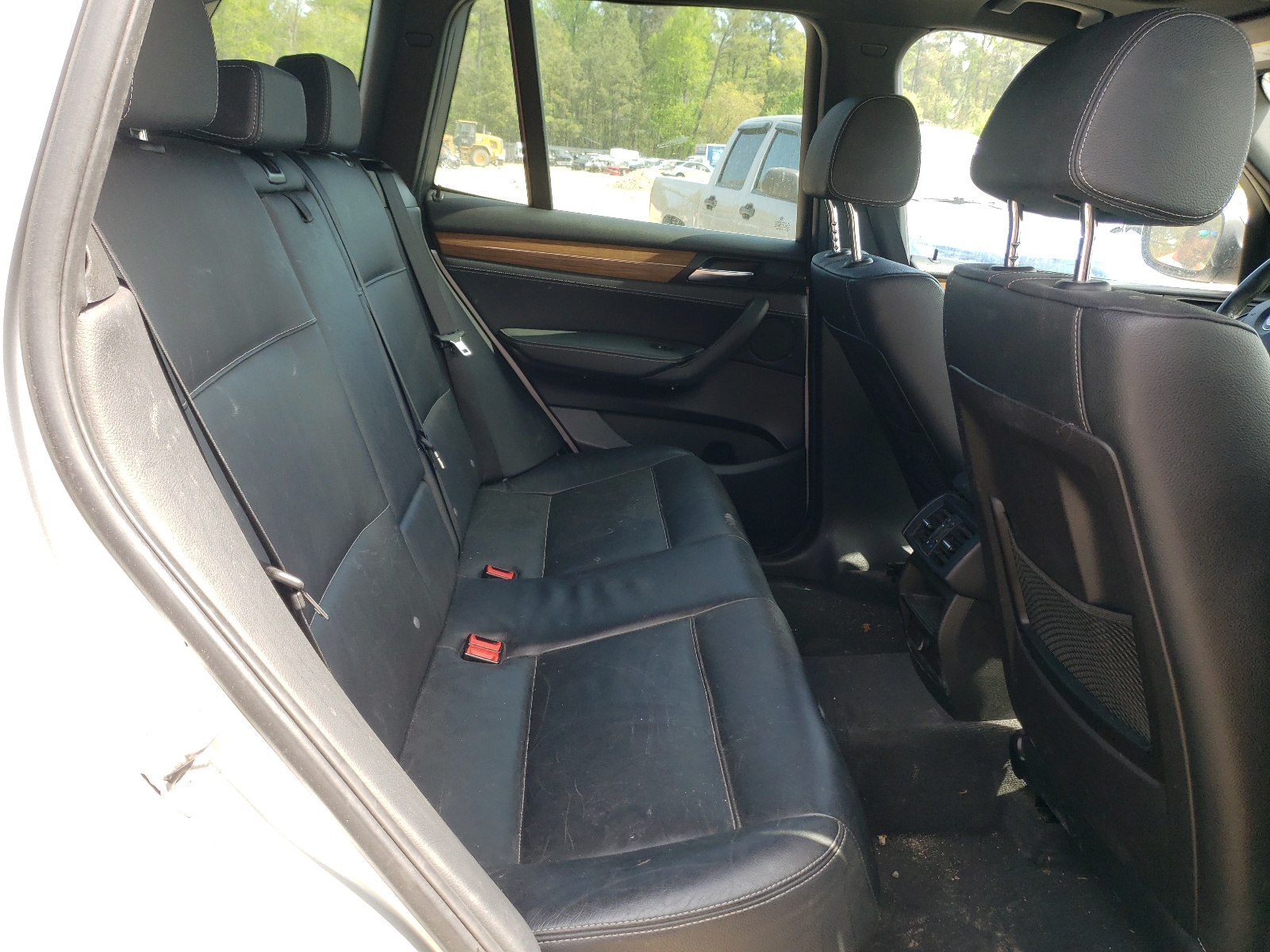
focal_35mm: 26
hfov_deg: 67.3
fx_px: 954
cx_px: 635
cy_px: 476
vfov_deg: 53.1
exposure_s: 1/286
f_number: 1.5
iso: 50
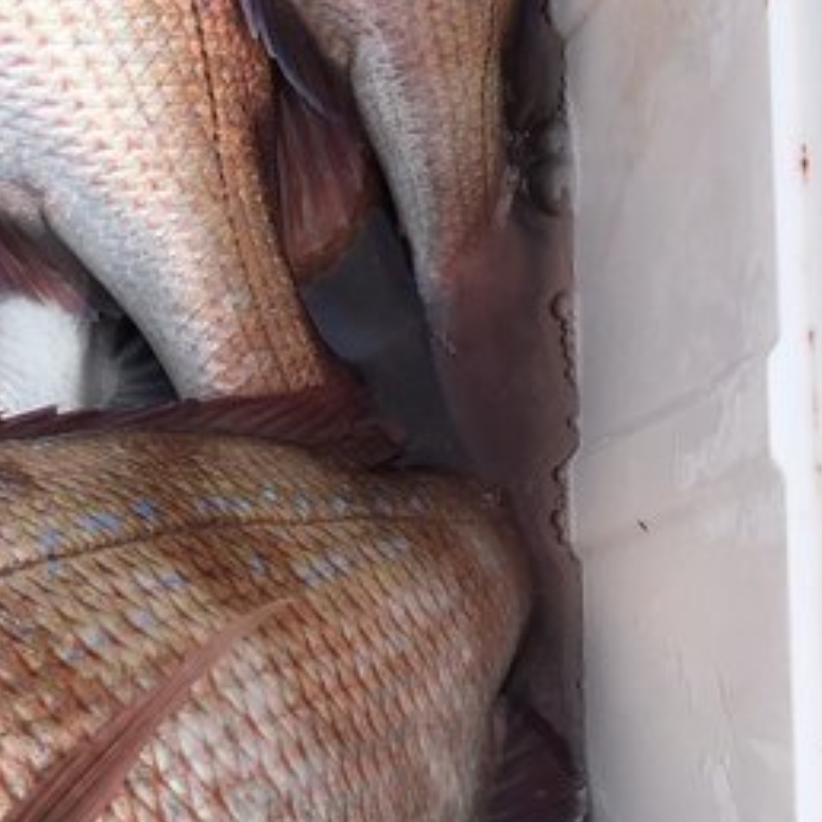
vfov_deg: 21.0
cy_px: 264
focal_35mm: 82
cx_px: -105
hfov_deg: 20.1
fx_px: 2203
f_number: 1.8
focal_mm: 3.99
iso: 20
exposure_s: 1/813
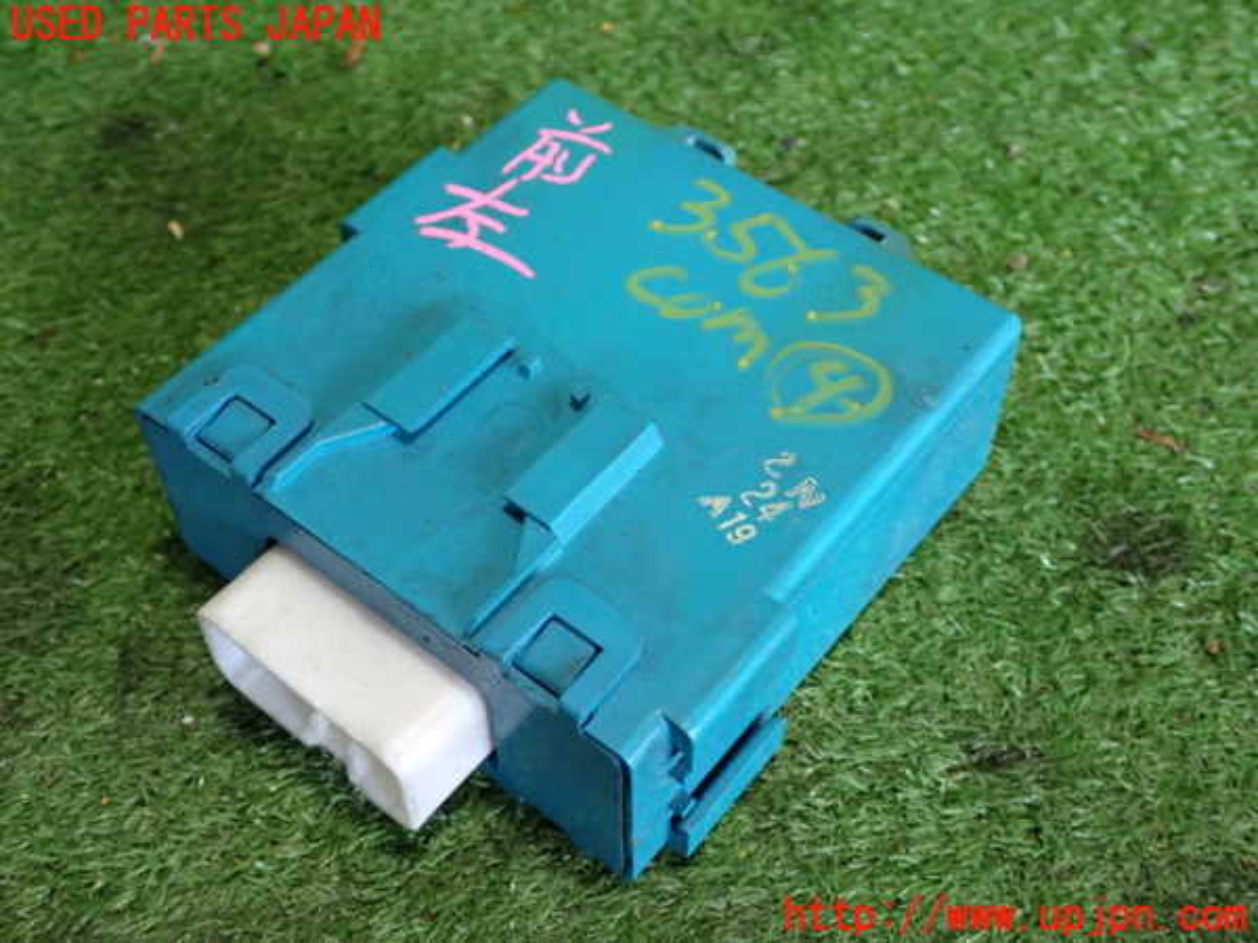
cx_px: 629
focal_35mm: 44
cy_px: 472
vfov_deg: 32.9
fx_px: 1599
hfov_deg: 42.9
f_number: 2.9
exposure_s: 1/25
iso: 800
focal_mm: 7.84
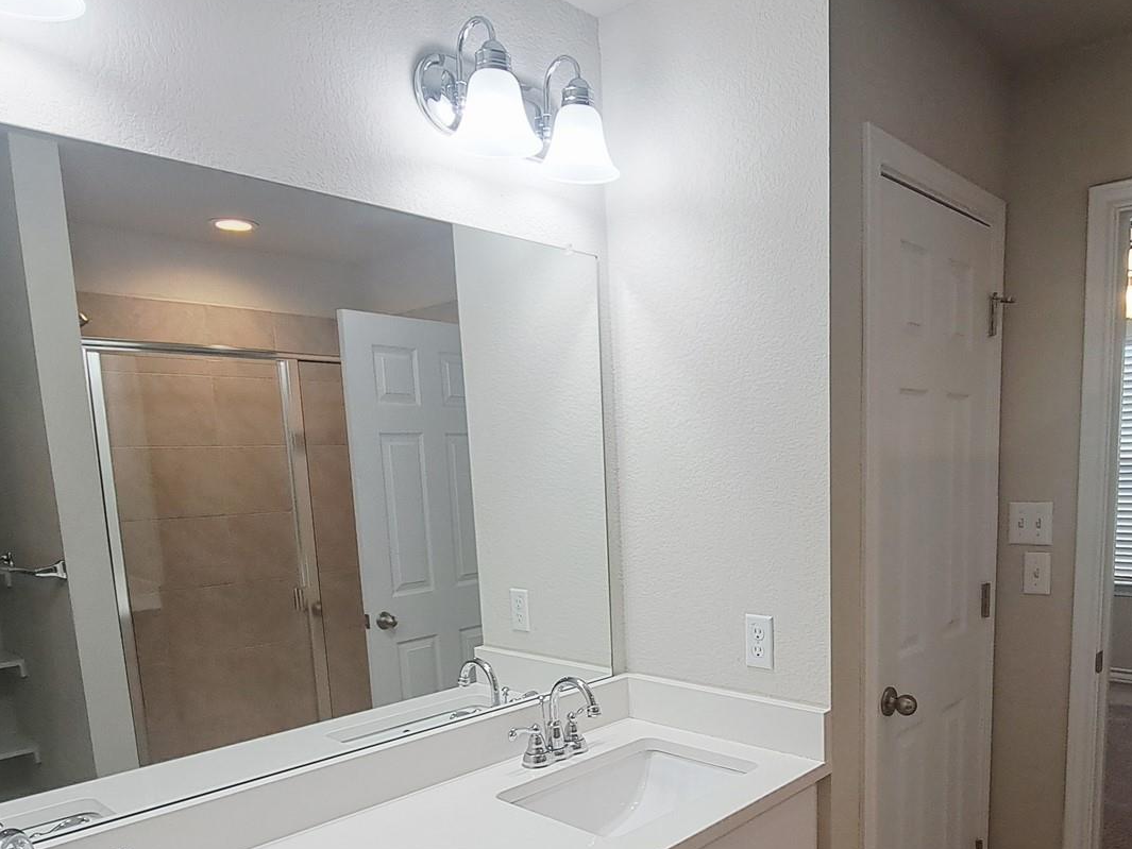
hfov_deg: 68.9
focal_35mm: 25
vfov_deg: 52.9
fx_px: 818
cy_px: 615
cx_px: 662
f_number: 2.2
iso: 50
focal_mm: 1.74
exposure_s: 1/40
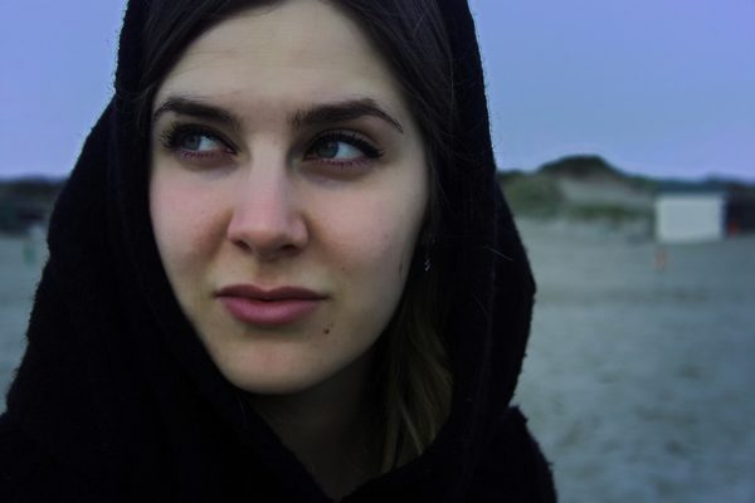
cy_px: 252
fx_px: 944
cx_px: 378
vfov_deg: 29.9
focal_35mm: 45
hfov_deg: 43.6
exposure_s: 1/13
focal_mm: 30
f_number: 4
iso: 100
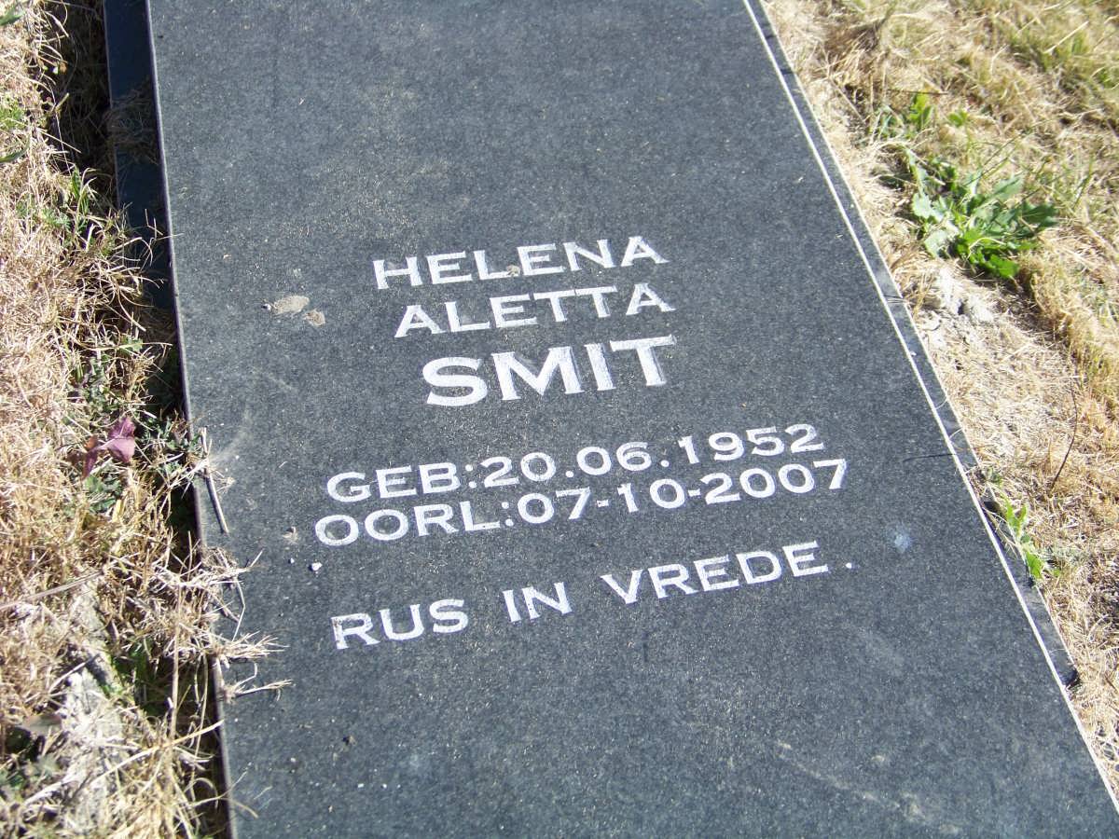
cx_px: 560
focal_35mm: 62
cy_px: 420
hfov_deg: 31.2
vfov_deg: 23.7
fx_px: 2004
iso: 64
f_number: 3.2
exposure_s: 1/500
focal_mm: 10.5
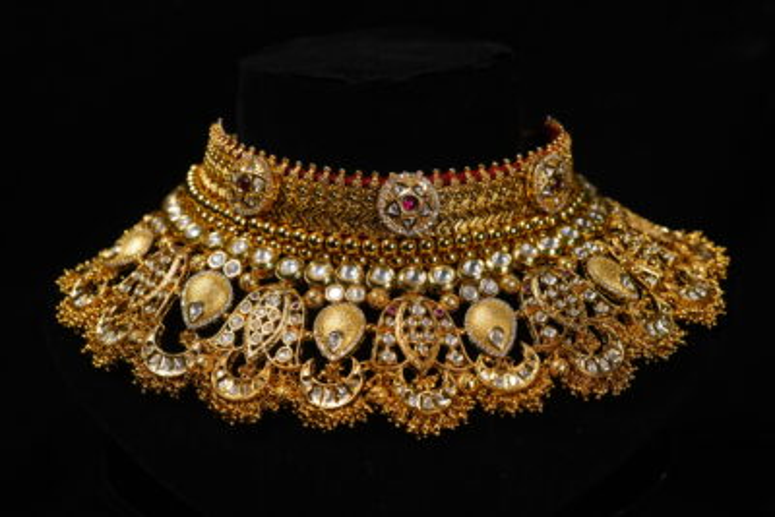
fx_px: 1077
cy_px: 258
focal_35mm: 50
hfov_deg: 39.6
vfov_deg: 27.0
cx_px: 388
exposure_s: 1/200
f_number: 7.1
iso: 4000
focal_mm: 50
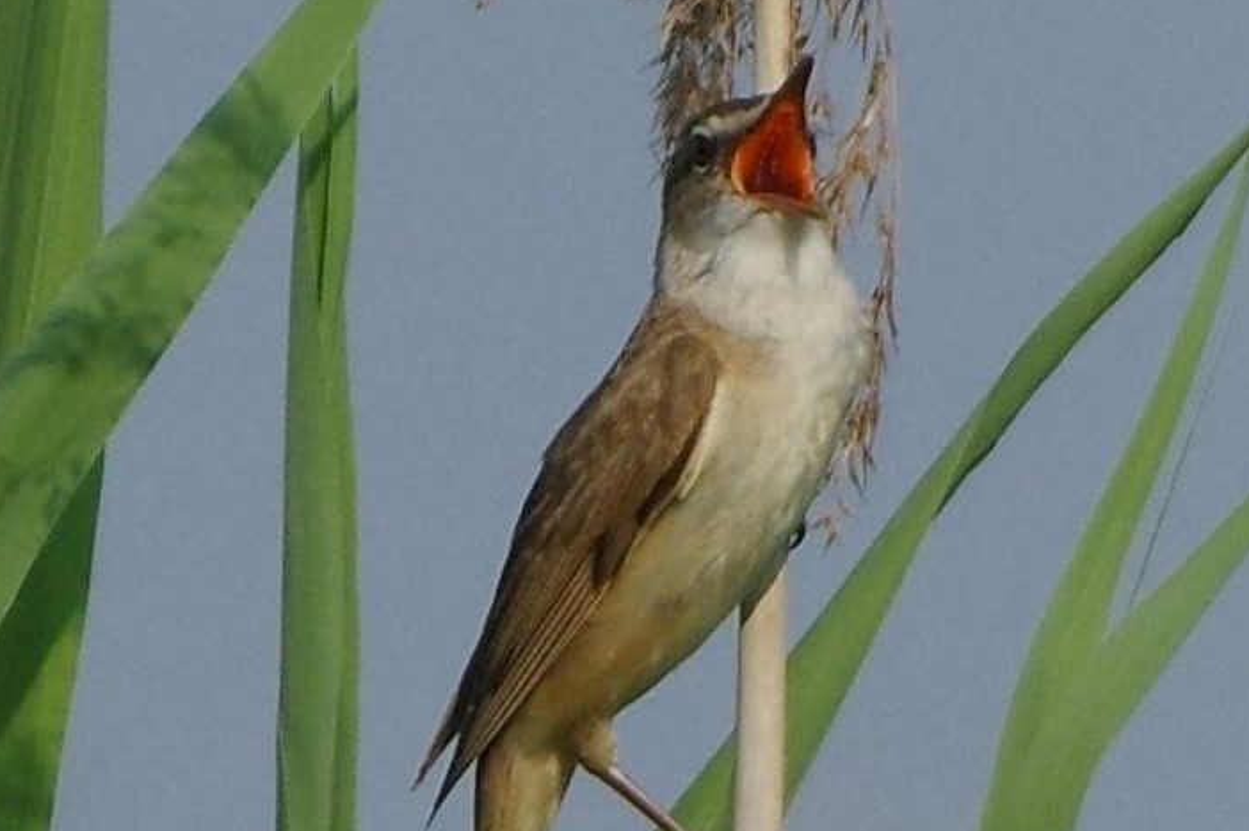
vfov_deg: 1.0
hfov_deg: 1.5
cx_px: 935
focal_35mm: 1390
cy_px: 448
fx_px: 48190
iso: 400
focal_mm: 450
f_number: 5.6
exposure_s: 1/3000
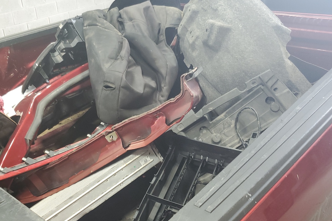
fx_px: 350
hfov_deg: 50.4
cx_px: 132
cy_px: 126
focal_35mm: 38
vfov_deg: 35.0
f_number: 1.5
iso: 72
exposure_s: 1/60.2
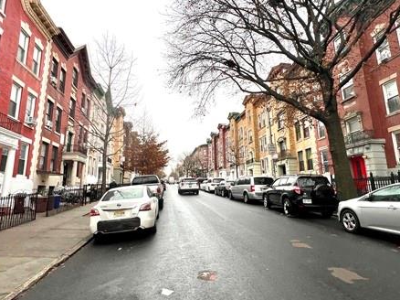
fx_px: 219
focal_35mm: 19
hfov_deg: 84.7
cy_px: 145
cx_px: 196
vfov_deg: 68.6
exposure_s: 1/215
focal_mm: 1.57
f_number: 1.8
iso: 32
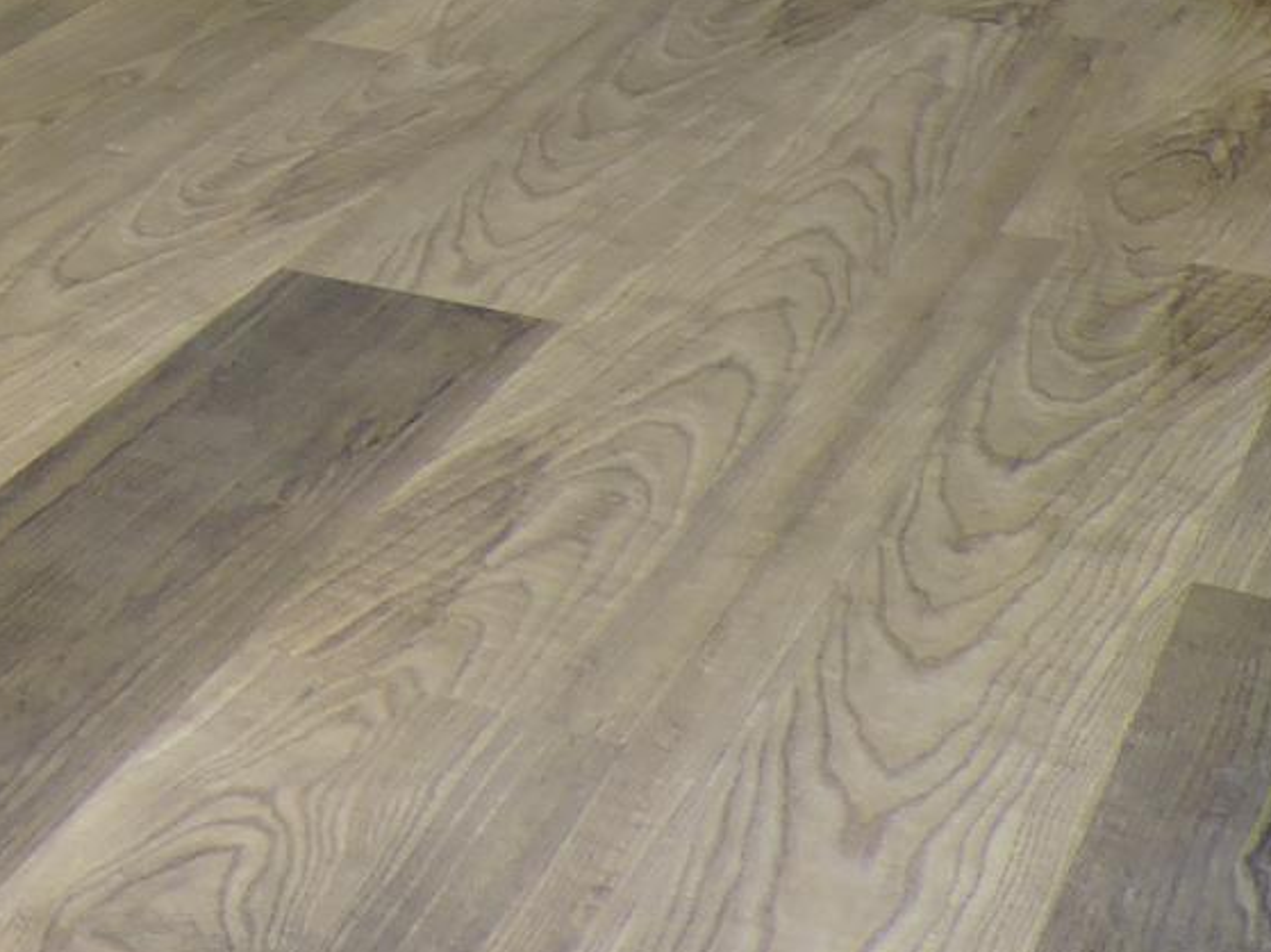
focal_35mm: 88
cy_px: -777
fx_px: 3230
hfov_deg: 18.2
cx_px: -932
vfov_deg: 14.6
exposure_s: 1/30
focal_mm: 4.3
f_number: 3
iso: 100
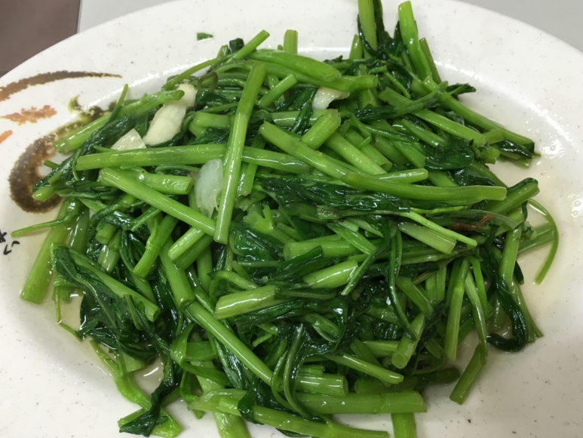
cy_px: 223
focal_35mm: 30
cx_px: 301
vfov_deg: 46.8
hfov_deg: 59.9
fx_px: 505
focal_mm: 4.15
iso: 80
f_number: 2.2
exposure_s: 1/30
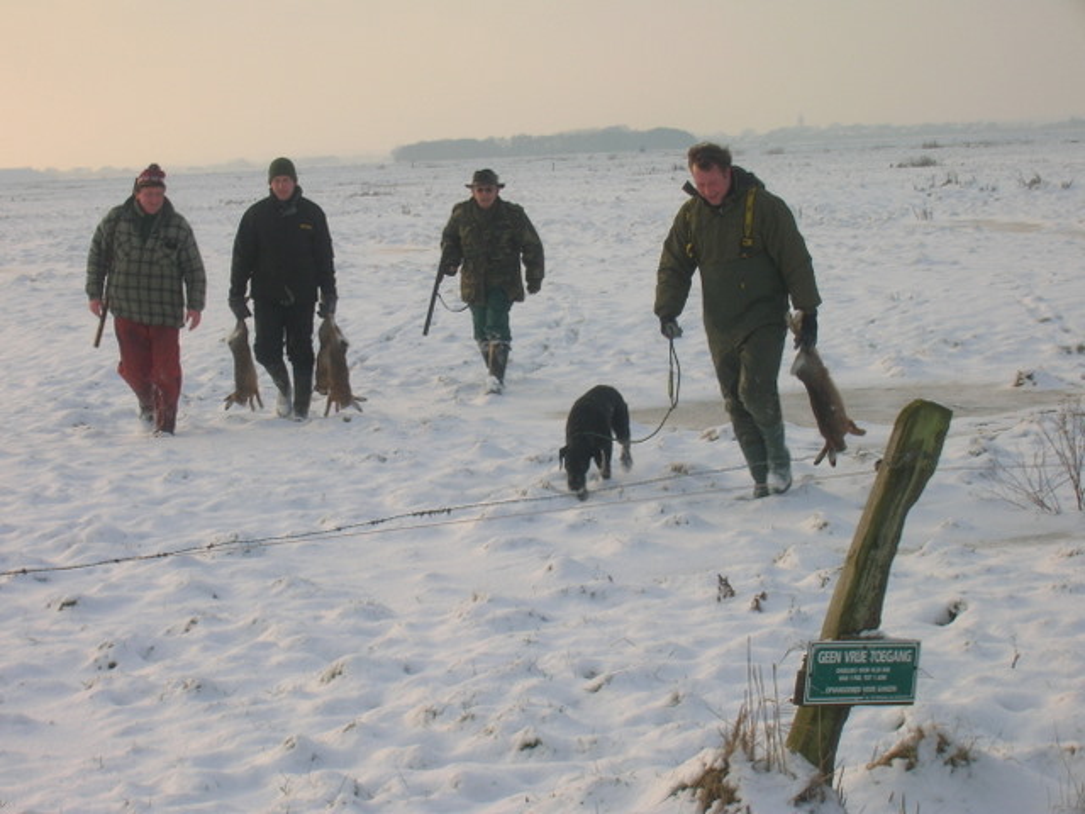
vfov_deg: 17.2
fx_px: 2696
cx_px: 542
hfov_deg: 22.8
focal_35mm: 86
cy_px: 407
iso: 50
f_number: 7.4
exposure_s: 1/104
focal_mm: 14.3
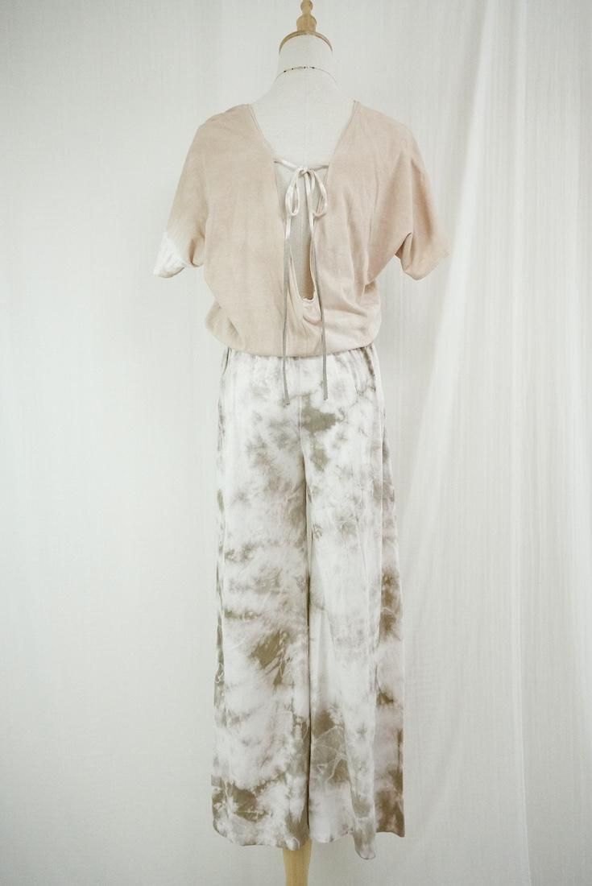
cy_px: 443
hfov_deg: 43.7
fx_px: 739
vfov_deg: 61.9
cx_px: 296
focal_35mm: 30
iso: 6400
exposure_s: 1/800
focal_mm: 20
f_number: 5.6
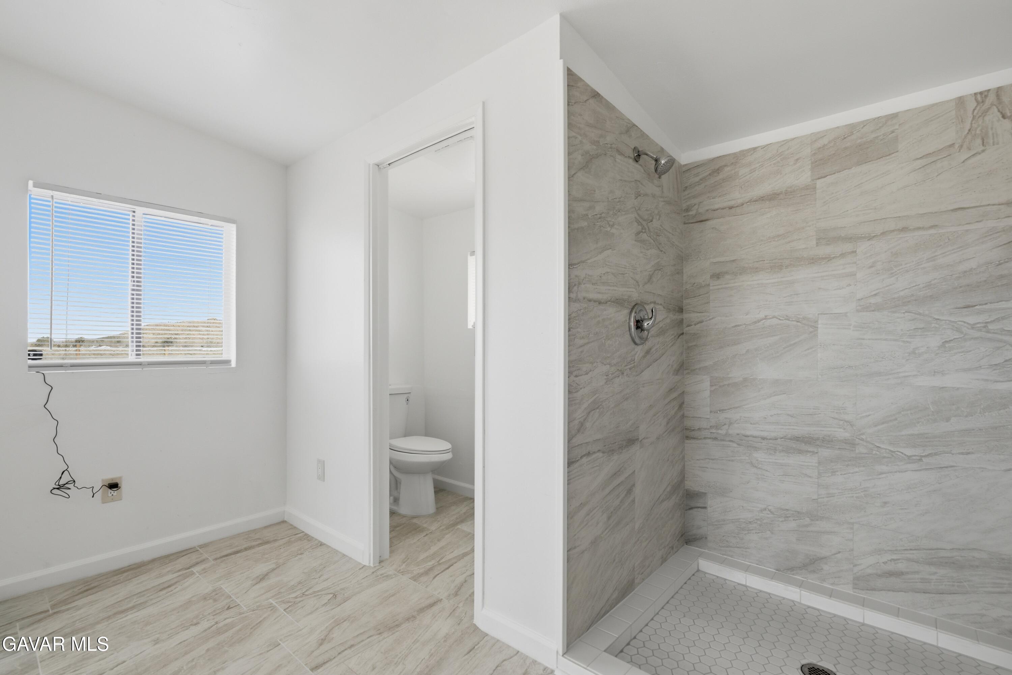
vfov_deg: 73.8
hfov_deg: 96.7
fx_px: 450
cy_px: 338
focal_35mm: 16
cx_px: 506
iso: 80
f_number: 9
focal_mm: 16
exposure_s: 1/160
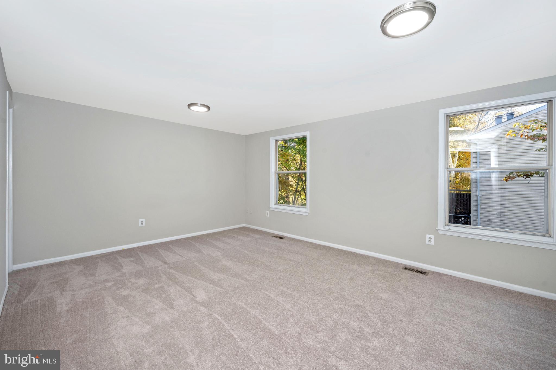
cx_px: 278
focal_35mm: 14
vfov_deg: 81.2
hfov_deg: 104.3
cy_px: 185
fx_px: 216
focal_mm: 14
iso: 320
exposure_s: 1/60
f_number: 8
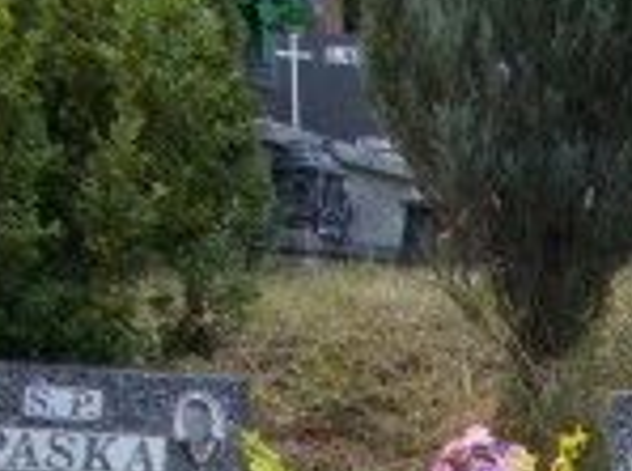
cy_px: 984
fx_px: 2040
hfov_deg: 16.1
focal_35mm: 112
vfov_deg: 11.6
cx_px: 954
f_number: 3.2
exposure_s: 1/160
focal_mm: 4.6
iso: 80
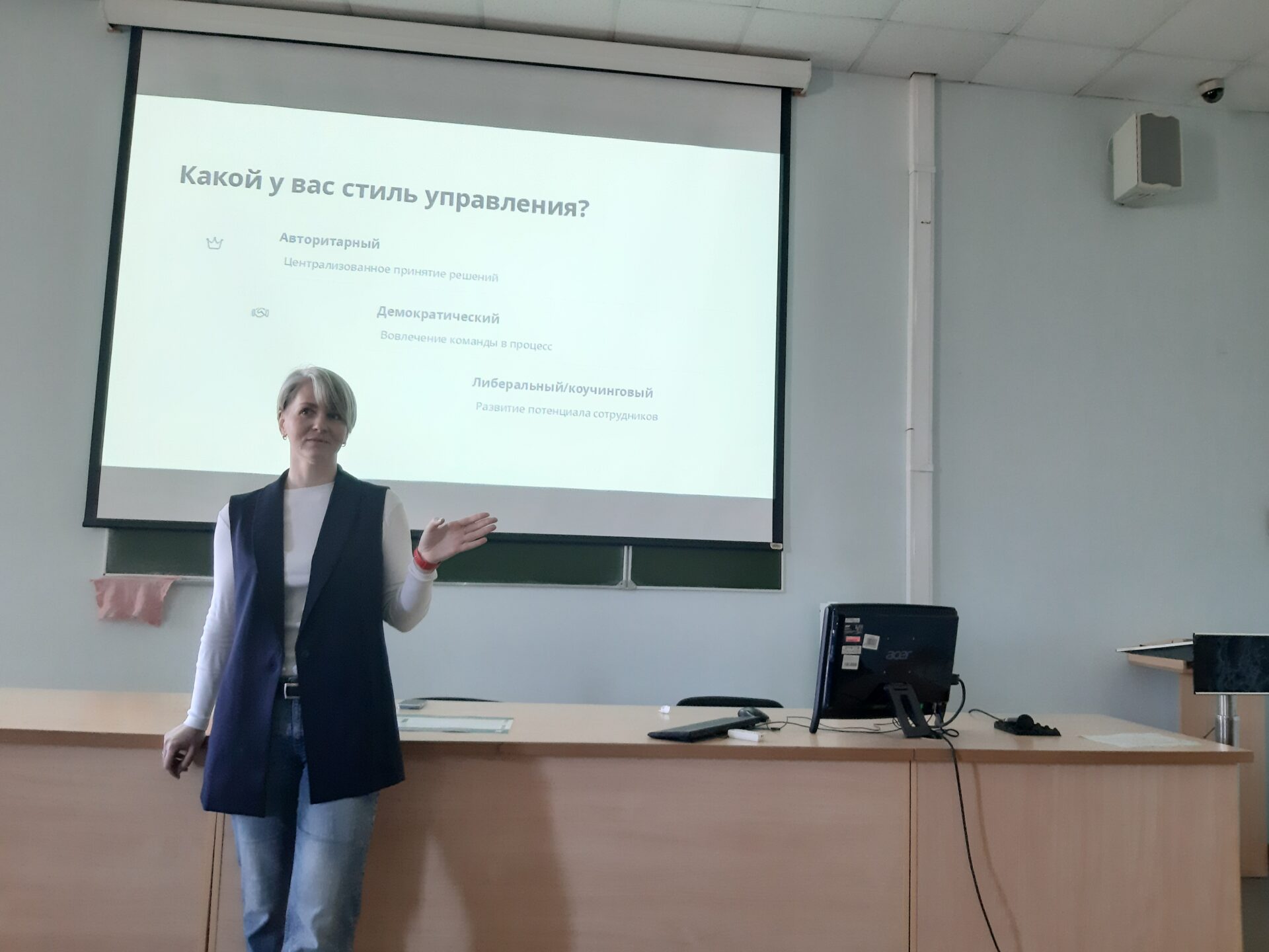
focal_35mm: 27
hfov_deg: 65.3
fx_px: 990
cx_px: 634
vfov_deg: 51.4
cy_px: 476
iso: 400
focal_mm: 3.93
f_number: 1.7
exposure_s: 1/50
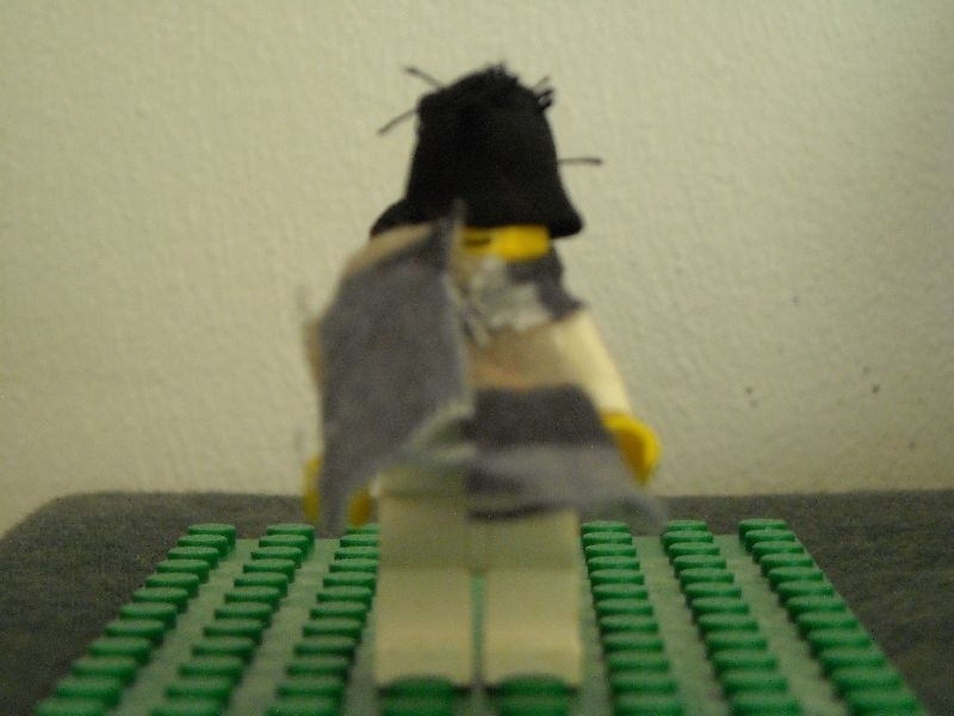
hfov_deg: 18.7
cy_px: 358
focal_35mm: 105
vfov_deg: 14.1
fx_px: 2894
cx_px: 477
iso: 400
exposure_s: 1/14
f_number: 4.7
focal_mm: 17.1
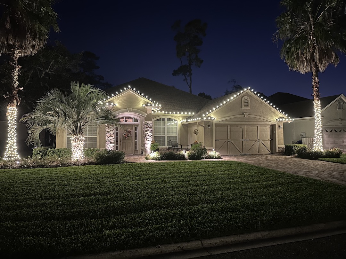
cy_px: 130
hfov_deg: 71.6
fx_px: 240
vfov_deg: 56.8
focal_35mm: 24
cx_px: 173
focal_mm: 6.86
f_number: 1.78
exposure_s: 1/11
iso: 1000
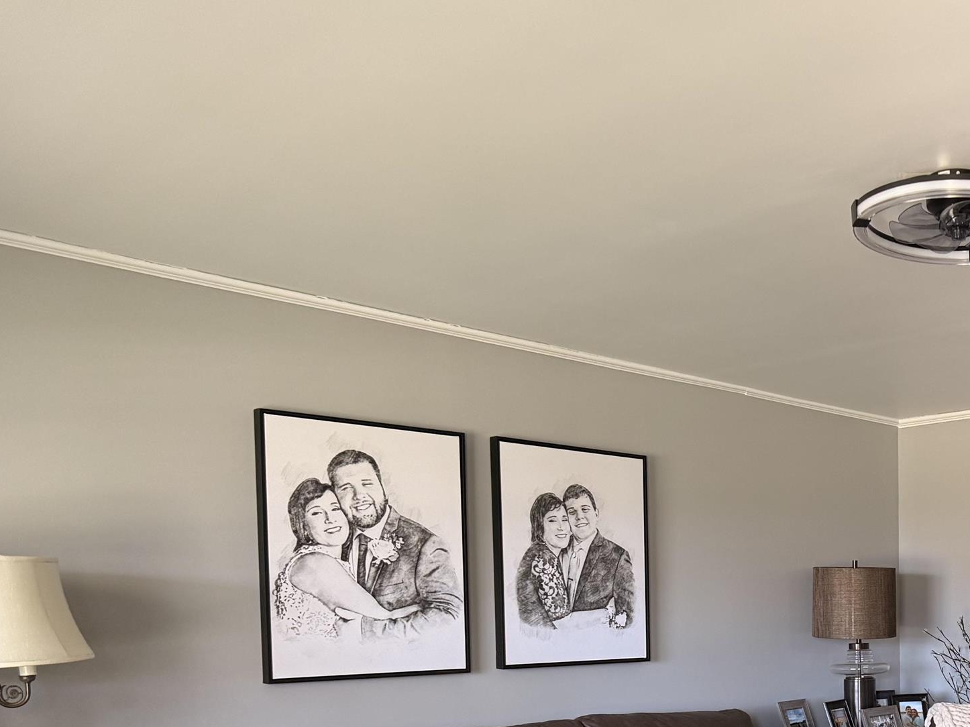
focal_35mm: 51
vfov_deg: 27.5
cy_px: 655
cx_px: 1005
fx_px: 1429
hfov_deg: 33.7
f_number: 1.78
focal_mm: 6.76
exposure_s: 1/92
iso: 200
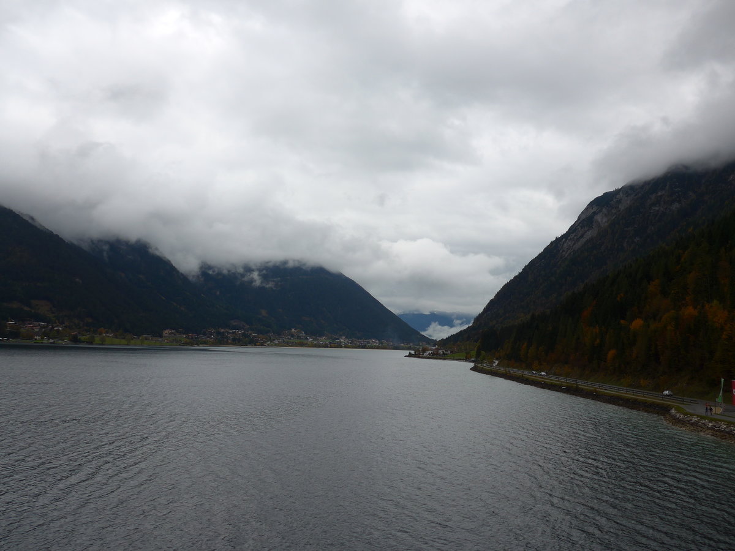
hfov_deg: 61.7
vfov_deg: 48.2
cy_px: 276
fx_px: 616
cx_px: 368
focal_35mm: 29
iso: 80
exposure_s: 1/500
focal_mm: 6
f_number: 2.8
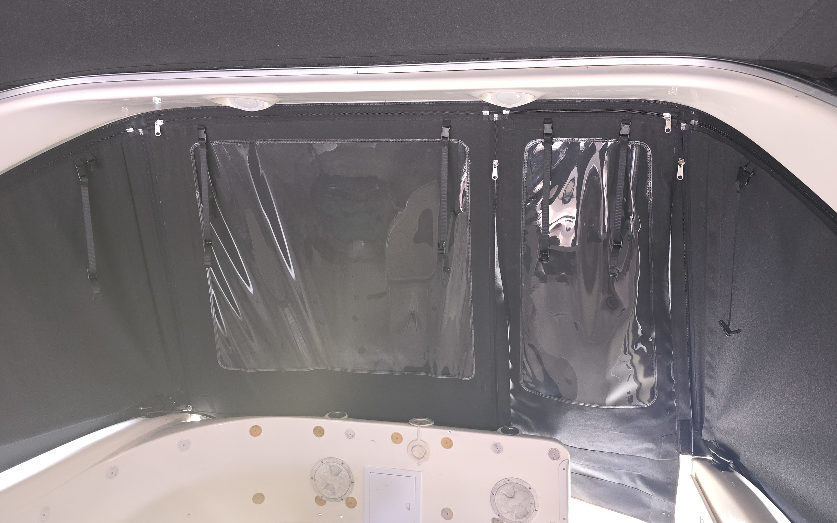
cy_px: 218
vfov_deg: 49.1
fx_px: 570
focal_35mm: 25
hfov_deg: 72.5
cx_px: 424
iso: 100
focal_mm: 6.3
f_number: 1.7
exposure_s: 1/25
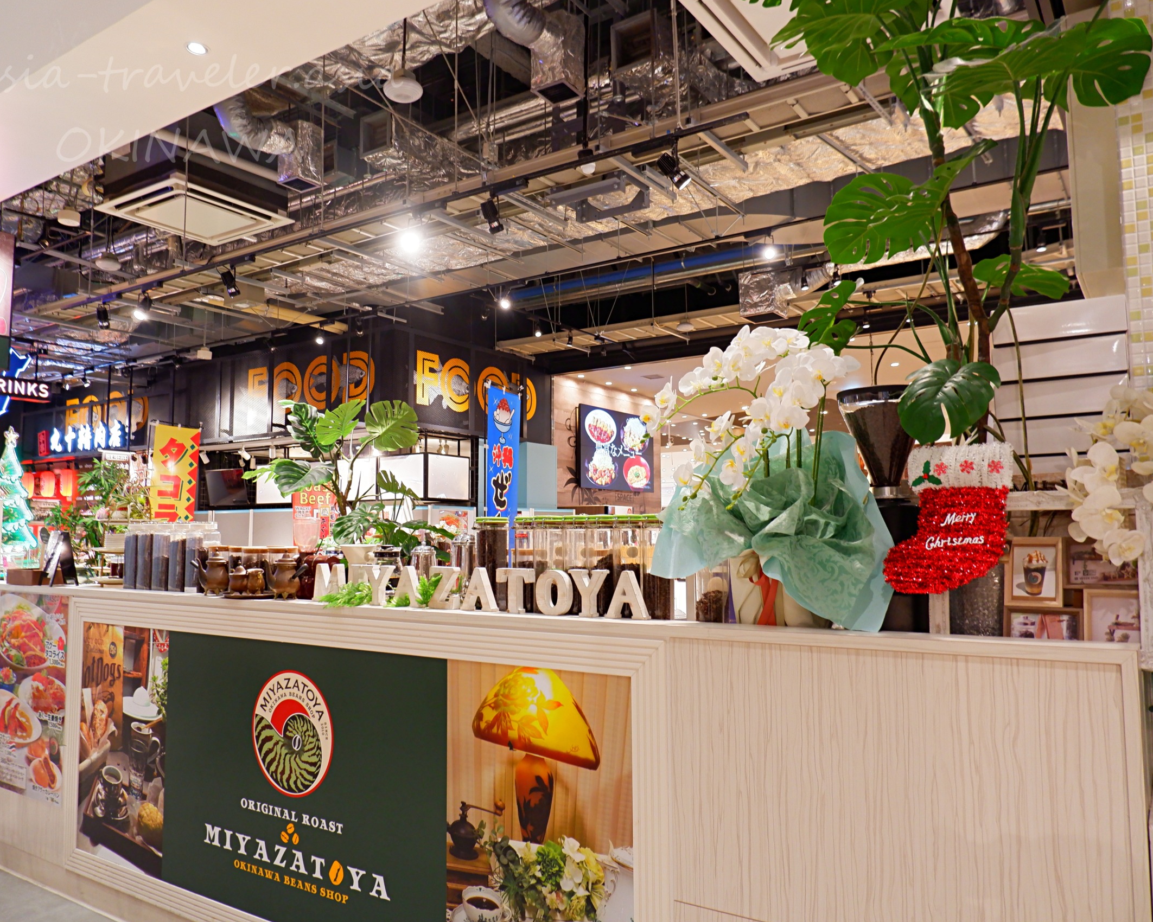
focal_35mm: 26
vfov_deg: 54.9
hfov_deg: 66.0
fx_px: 887
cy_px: 462
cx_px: 559
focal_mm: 15
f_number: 3.5
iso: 800
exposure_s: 1/34
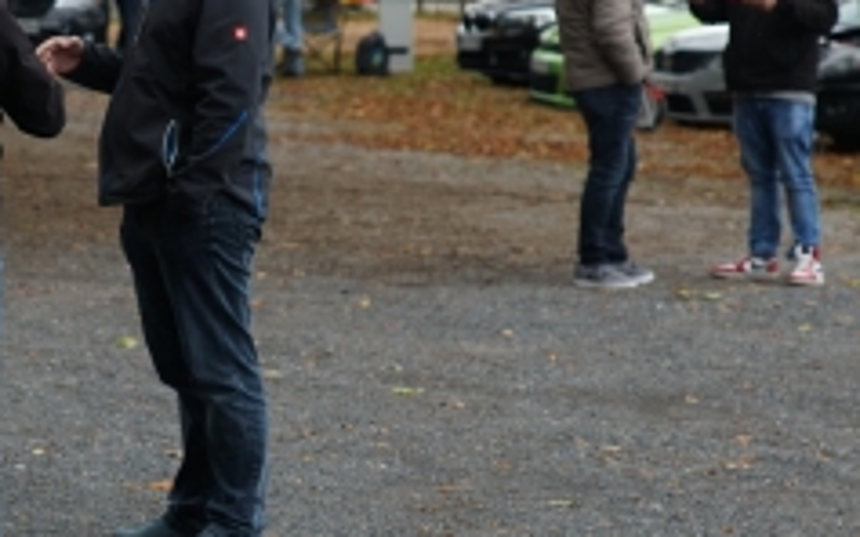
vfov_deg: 6.2
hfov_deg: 9.9
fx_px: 4944
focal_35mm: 211
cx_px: 152
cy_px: 181
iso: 400
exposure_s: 1/250
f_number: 3.5
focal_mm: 70
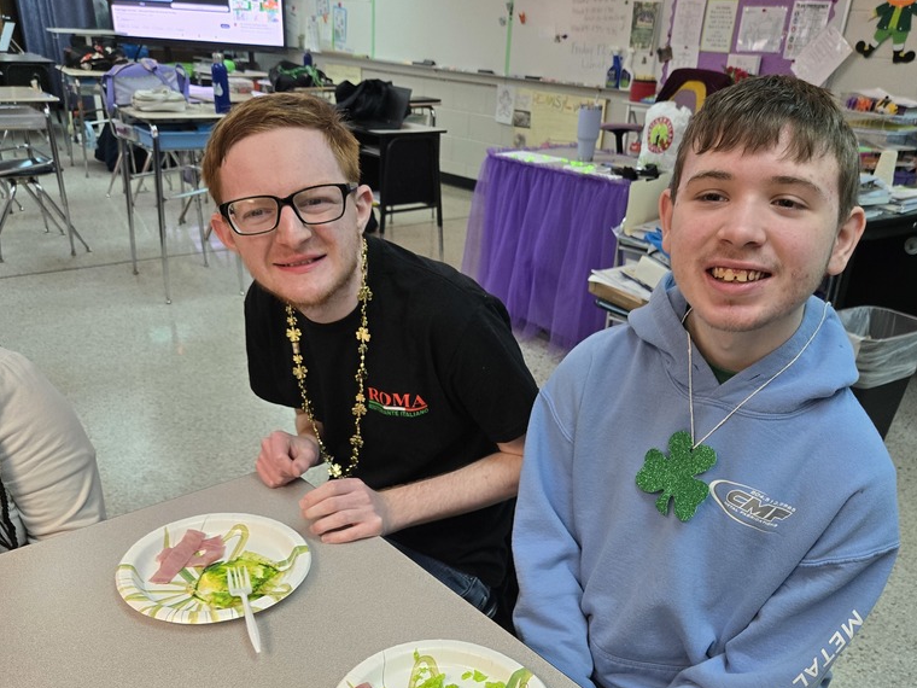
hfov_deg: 58.4
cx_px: 462
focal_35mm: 31
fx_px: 821
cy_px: 471
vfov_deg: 44.6
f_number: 1.8
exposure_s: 1/120
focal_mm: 5.4
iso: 200
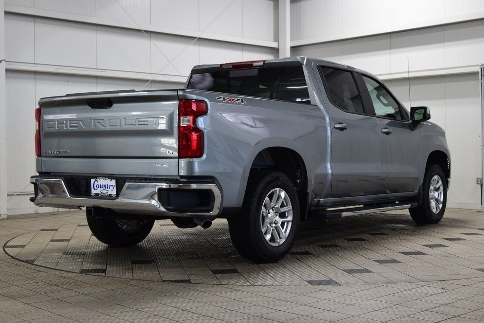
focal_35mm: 52
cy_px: 162
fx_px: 706
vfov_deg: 25.8
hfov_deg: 37.8
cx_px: 242
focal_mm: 35
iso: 400
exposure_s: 1/20
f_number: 6.3
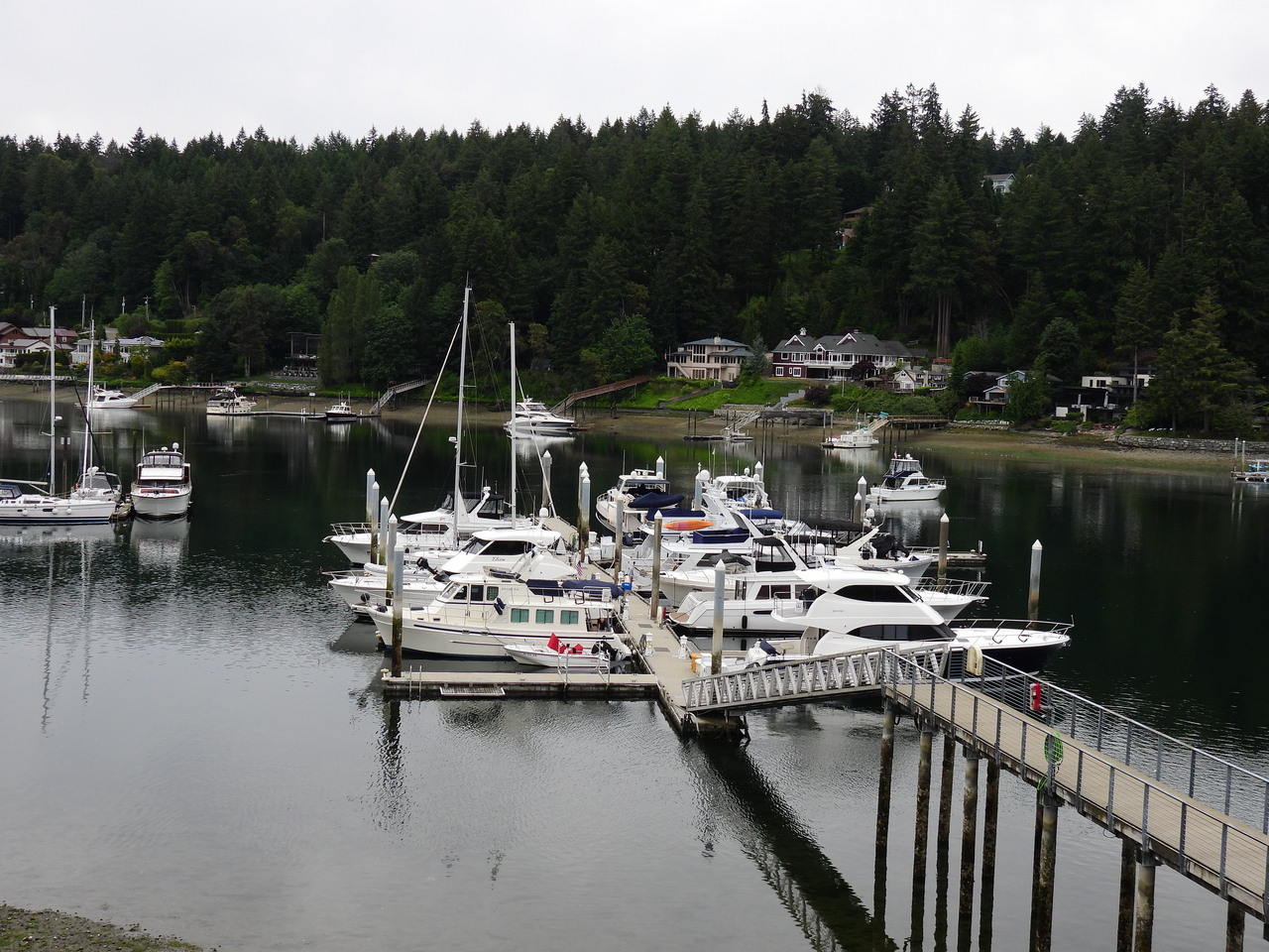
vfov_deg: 30.9
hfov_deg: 40.4
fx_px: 1723
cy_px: 476
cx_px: 634
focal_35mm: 47
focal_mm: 8.4
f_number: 3.2
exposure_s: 1/400
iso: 100
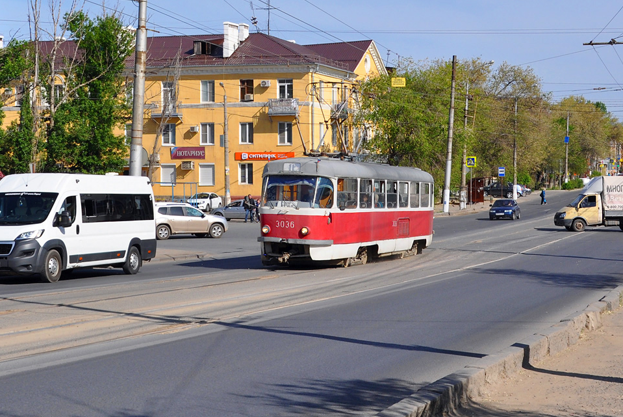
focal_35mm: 55
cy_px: 134
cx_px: 344
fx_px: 948
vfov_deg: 24.6
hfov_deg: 36.3
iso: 200
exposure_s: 1/640
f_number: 9
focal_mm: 25
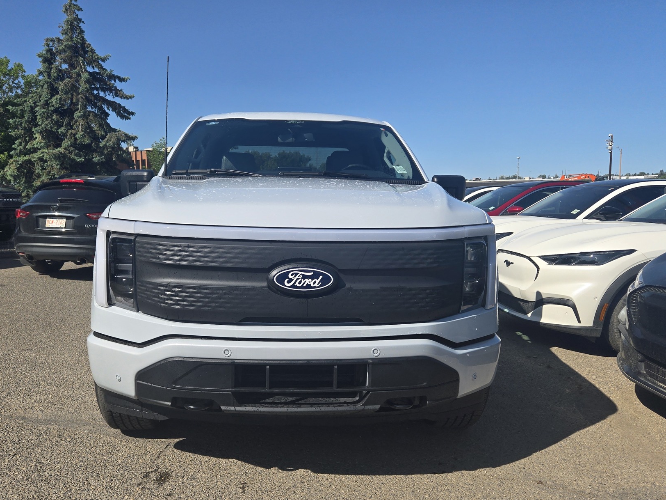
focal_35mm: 29
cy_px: 282
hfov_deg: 61.6
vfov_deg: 48.1
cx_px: 306
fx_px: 558
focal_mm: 5.4
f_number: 1.8
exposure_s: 1/2105
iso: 25
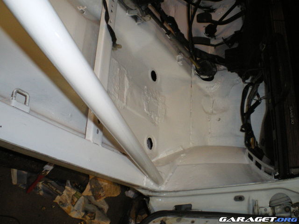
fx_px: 328
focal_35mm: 38
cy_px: 112
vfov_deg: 37.7
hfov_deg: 49.0
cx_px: 150
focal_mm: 6.3
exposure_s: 1/50
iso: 400
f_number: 3.1
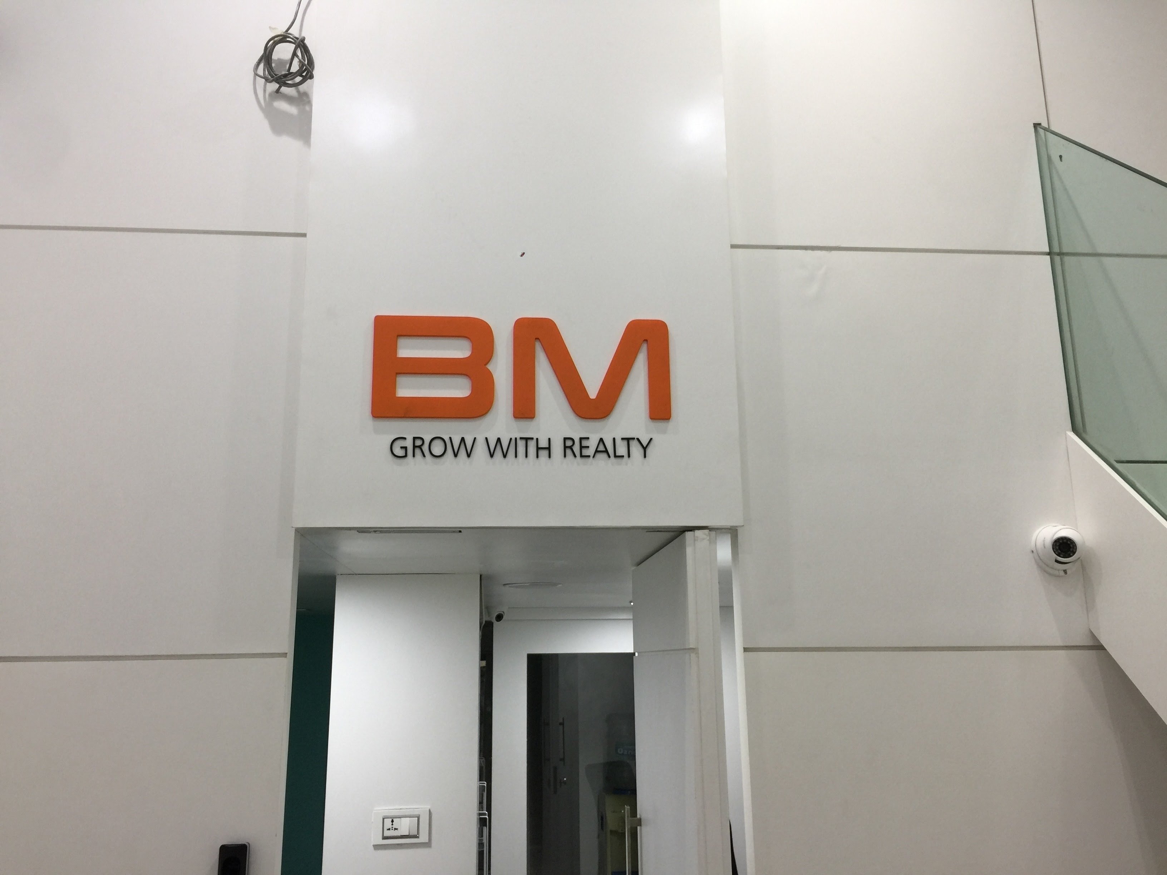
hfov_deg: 61.7
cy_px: 438
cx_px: 584
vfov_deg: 48.2
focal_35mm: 29
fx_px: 978
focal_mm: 4.15
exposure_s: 1/33
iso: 32
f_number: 2.2
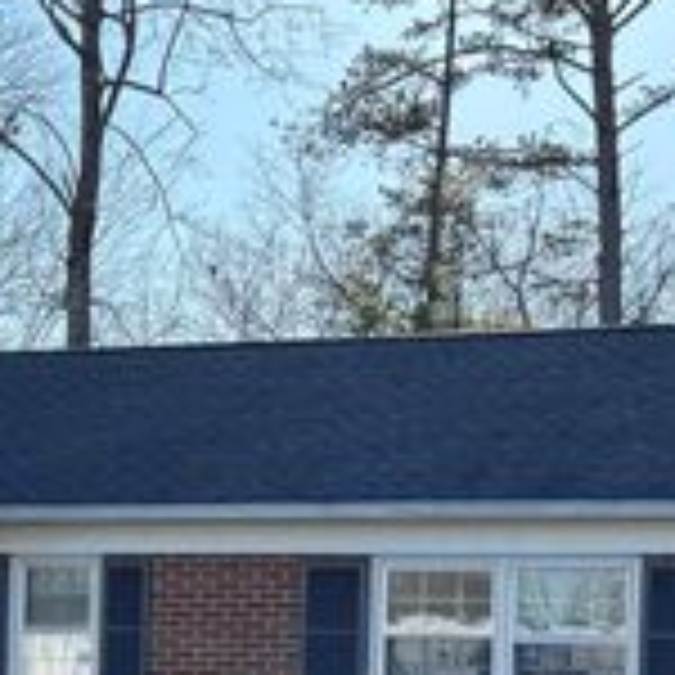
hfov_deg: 12.1
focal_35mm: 141
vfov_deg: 12.2
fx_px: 3111
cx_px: -135
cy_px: 718
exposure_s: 1/1458
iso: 64
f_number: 1.78
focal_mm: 6.76
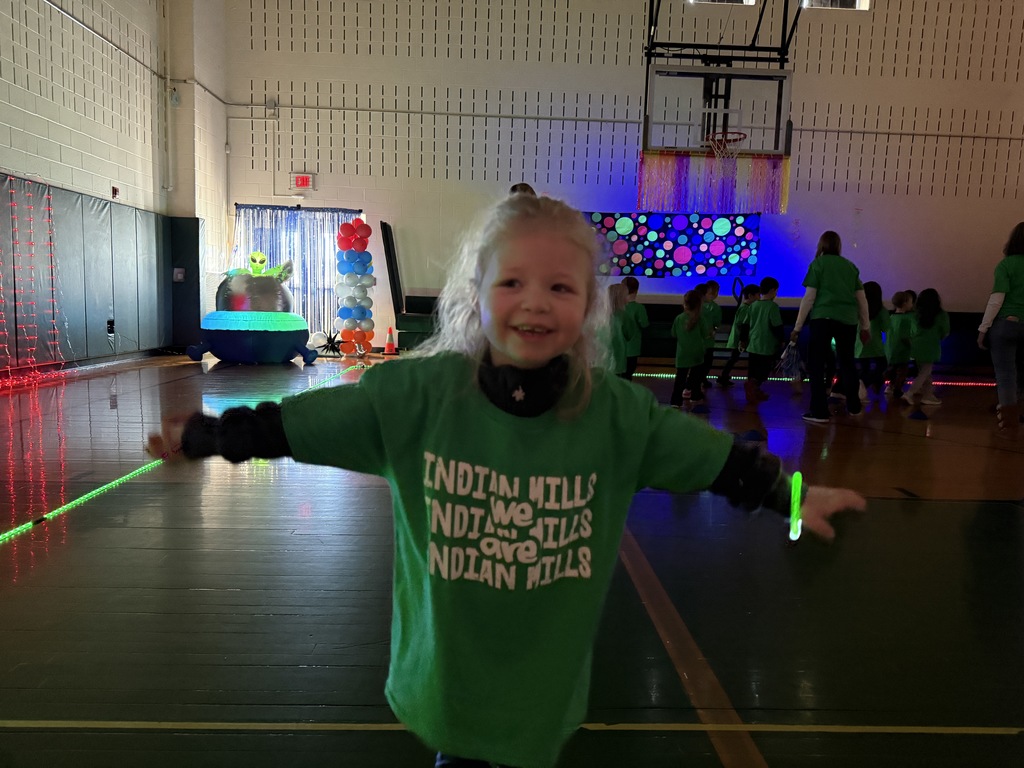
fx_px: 710
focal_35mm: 24
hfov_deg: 71.6
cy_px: 384
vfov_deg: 56.8
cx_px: 512
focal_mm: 6.76
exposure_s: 1/60
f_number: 1.78
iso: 500
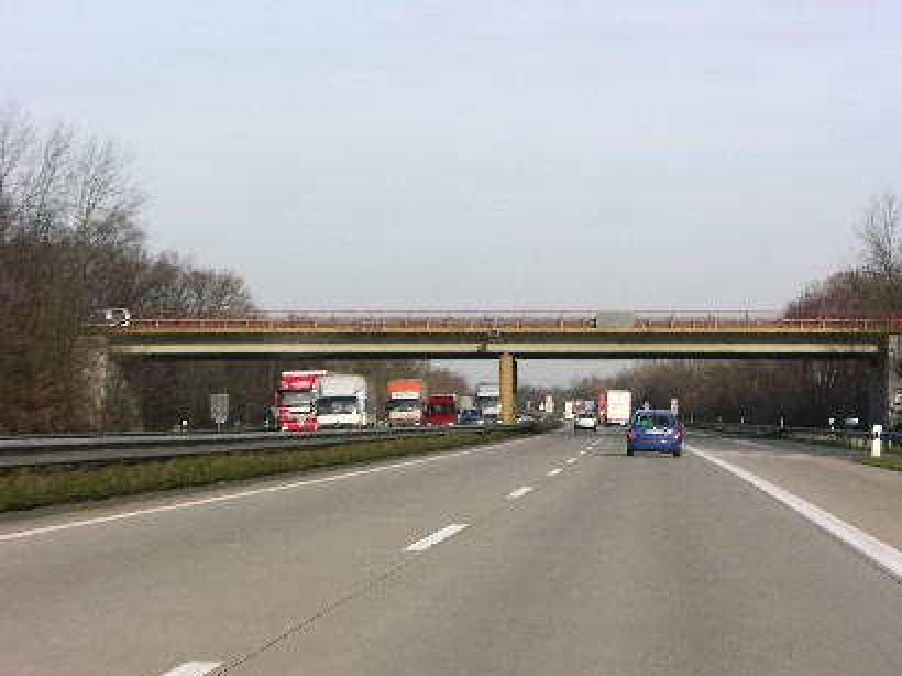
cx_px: 610
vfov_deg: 11.8
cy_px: 326
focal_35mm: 126
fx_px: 3281
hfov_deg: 15.6
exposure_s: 1/173
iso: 50
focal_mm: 22.3
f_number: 5.6
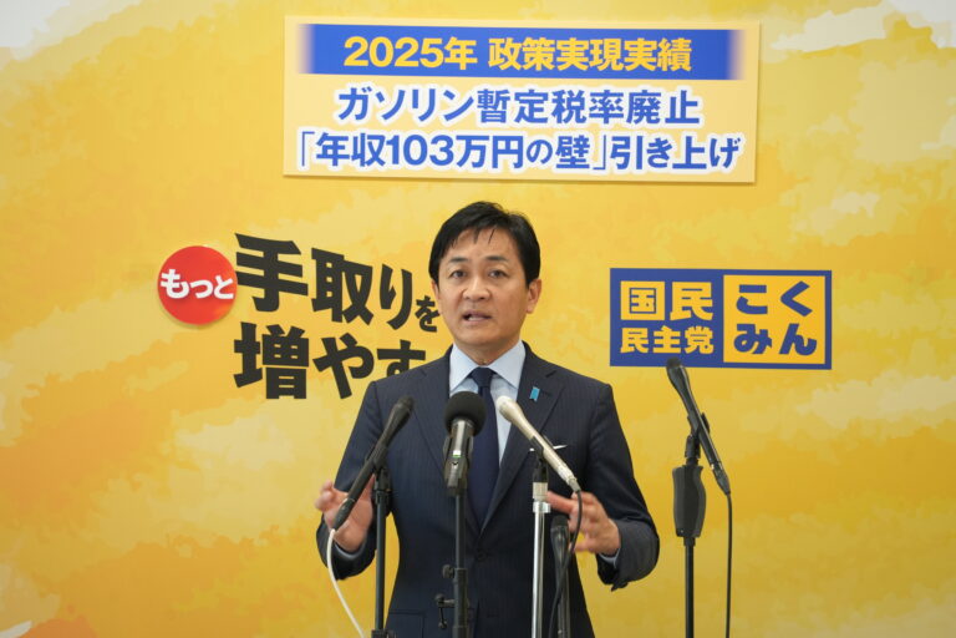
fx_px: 5072
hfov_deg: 10.8
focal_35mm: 191
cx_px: 478
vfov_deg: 7.2
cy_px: 319
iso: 2500
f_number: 5.6
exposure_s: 1/100
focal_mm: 191
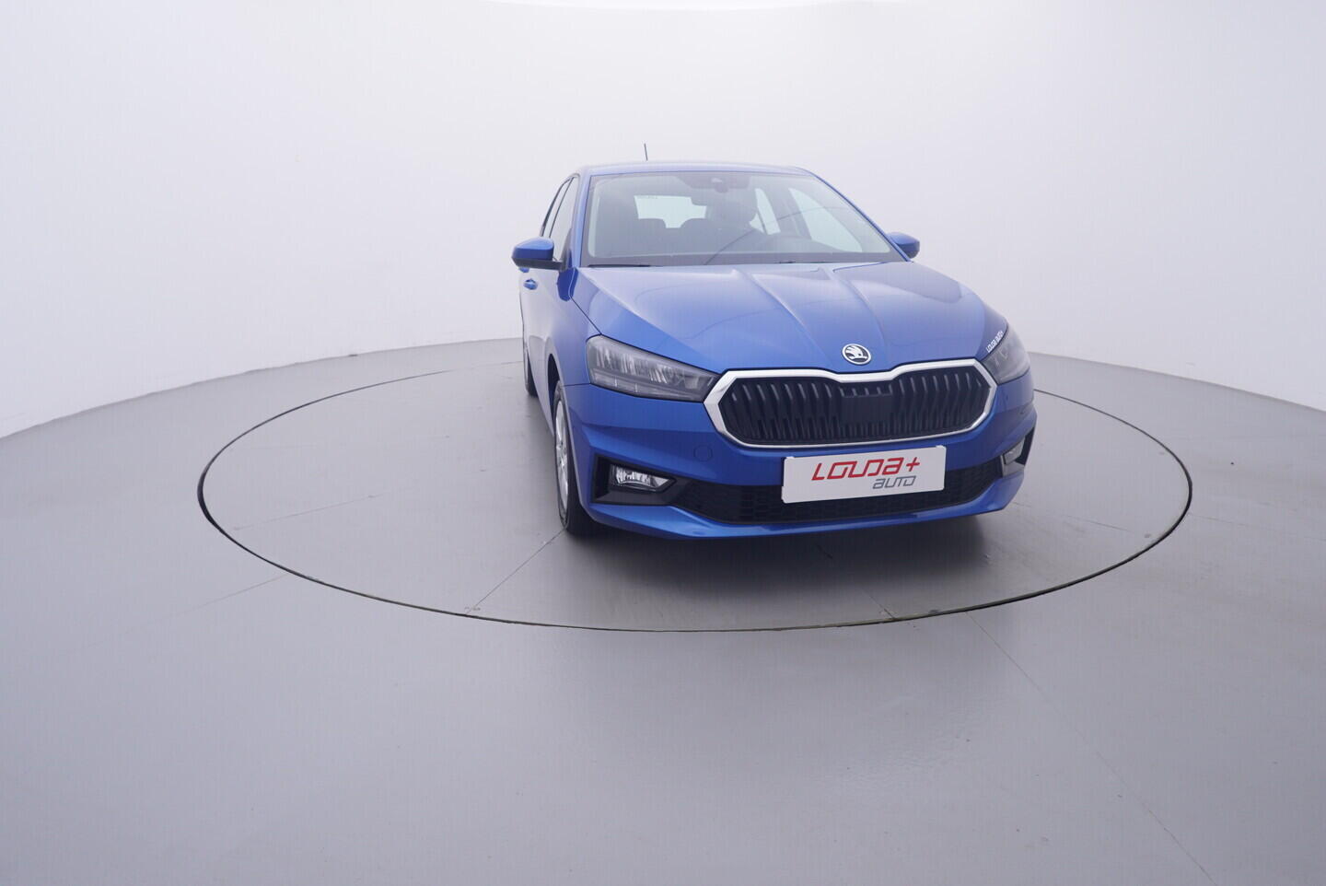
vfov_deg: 56.2
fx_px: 829
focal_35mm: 22
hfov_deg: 77.3
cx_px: 663
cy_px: 443
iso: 200
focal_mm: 15
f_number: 5
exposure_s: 1/80
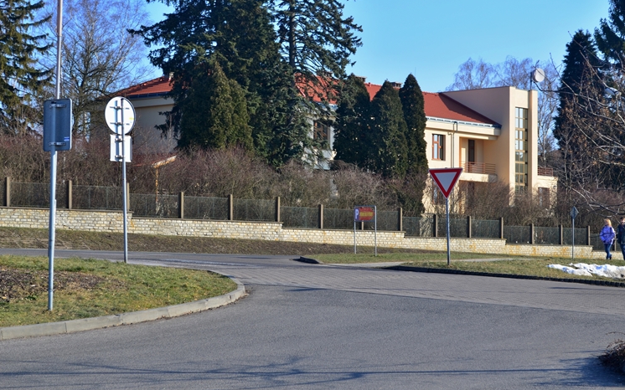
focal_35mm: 85
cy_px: 188
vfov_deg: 15.4
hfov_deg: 24.5
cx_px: 312
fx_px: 1439
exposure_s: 1/200
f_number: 7.1
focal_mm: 55
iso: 160
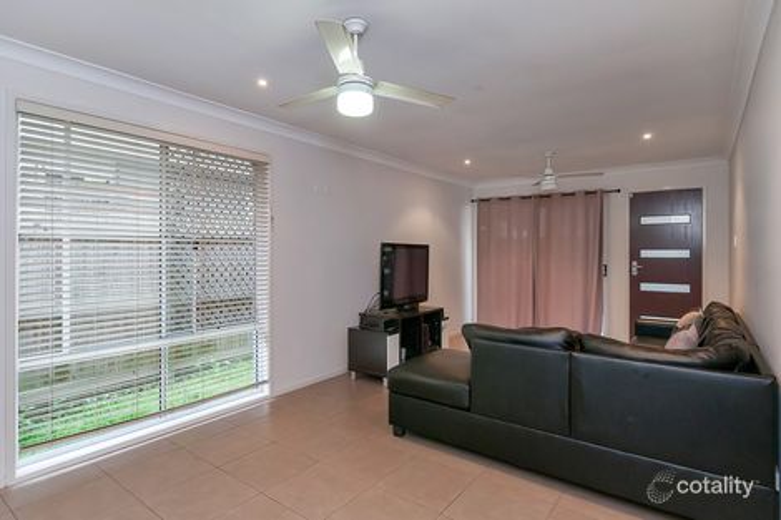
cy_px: 260
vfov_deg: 67.3
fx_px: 390
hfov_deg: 90.0
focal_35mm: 18
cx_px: 390
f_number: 6.3
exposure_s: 1/20
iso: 400
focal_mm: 12
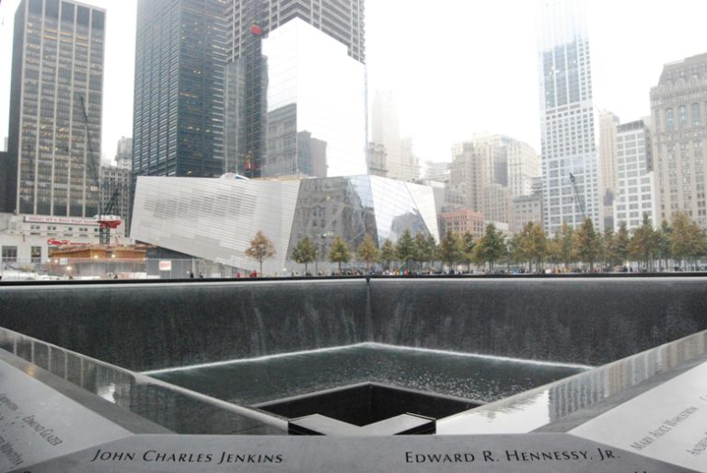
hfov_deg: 67.3
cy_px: 236
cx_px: 354
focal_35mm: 27
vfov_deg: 48.0
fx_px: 531
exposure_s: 1/250
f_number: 8
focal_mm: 18
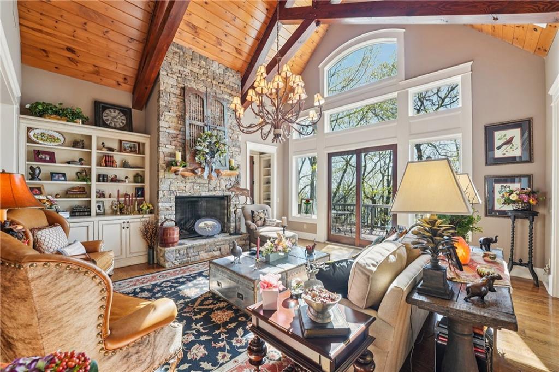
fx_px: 217
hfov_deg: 104.3
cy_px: 186
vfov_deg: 81.1
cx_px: 280
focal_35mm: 14
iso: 320
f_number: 8
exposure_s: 1/30
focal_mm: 14
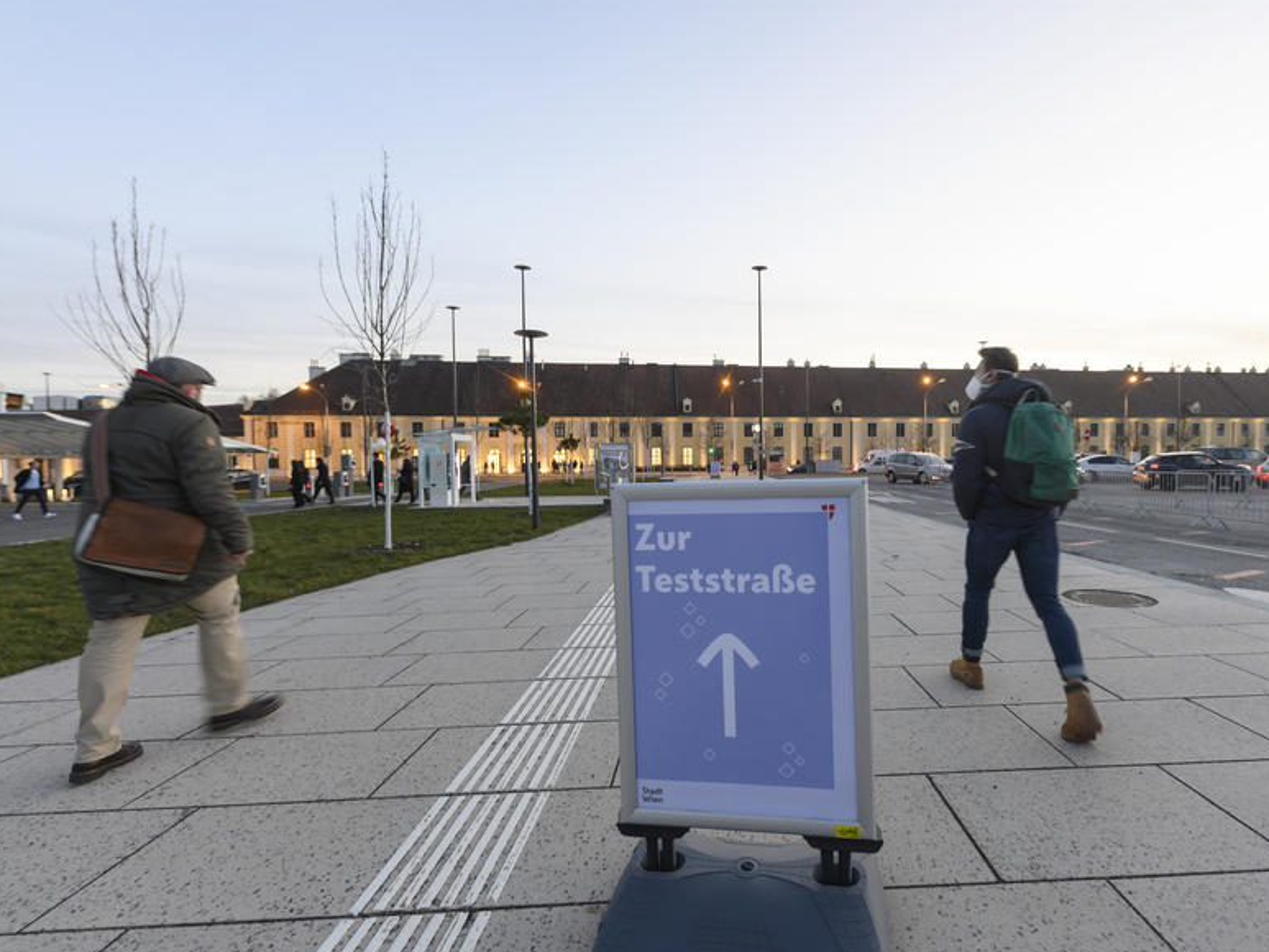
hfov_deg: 93.8
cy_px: 466
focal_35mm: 16
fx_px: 587
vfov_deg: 78.1
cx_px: 732
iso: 450
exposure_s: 1/60
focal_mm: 14
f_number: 2.8
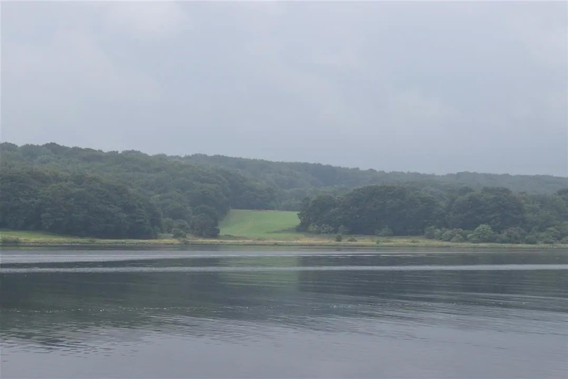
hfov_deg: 24.6
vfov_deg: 16.6
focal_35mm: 82
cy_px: 190
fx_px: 1302
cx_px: 284
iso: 200
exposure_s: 1/250
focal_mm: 55
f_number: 8
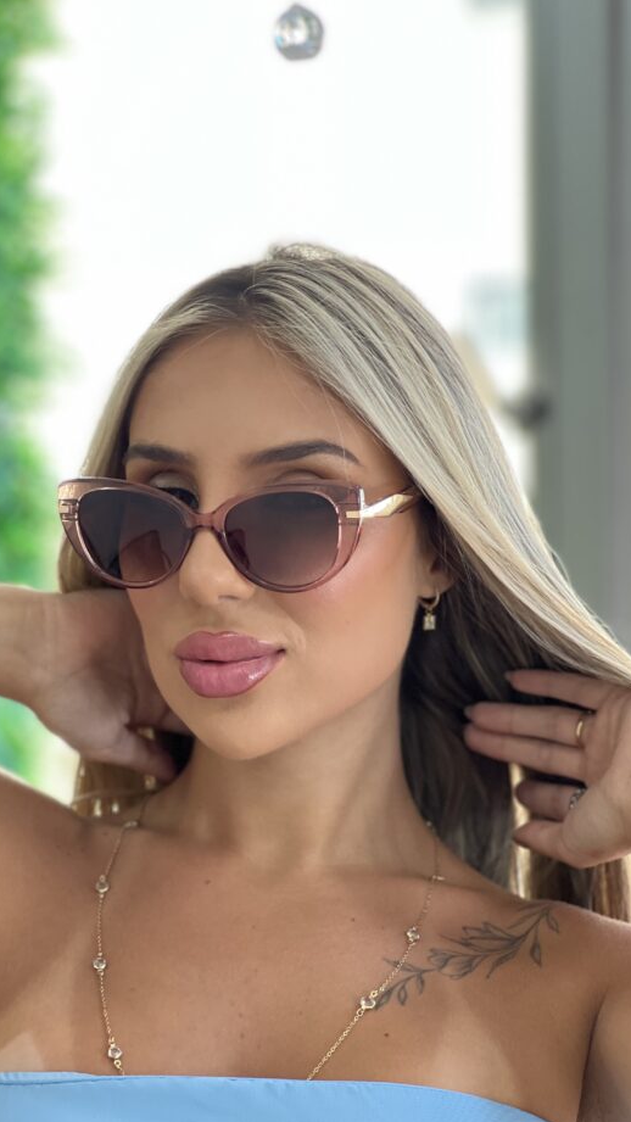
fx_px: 2529
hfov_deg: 14.2
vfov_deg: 25.0
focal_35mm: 85
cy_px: 566
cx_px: 245
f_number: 2.8
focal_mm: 9
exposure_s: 1/60
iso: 125
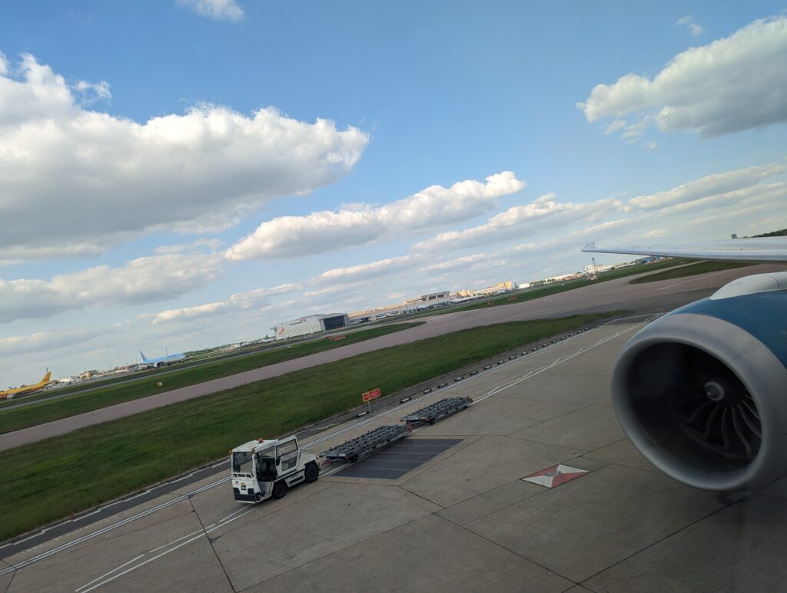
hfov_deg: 71.5
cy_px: 296
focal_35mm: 24
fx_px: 546
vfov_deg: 56.9
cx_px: 394
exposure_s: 1/726
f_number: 1.85
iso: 42
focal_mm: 6.81
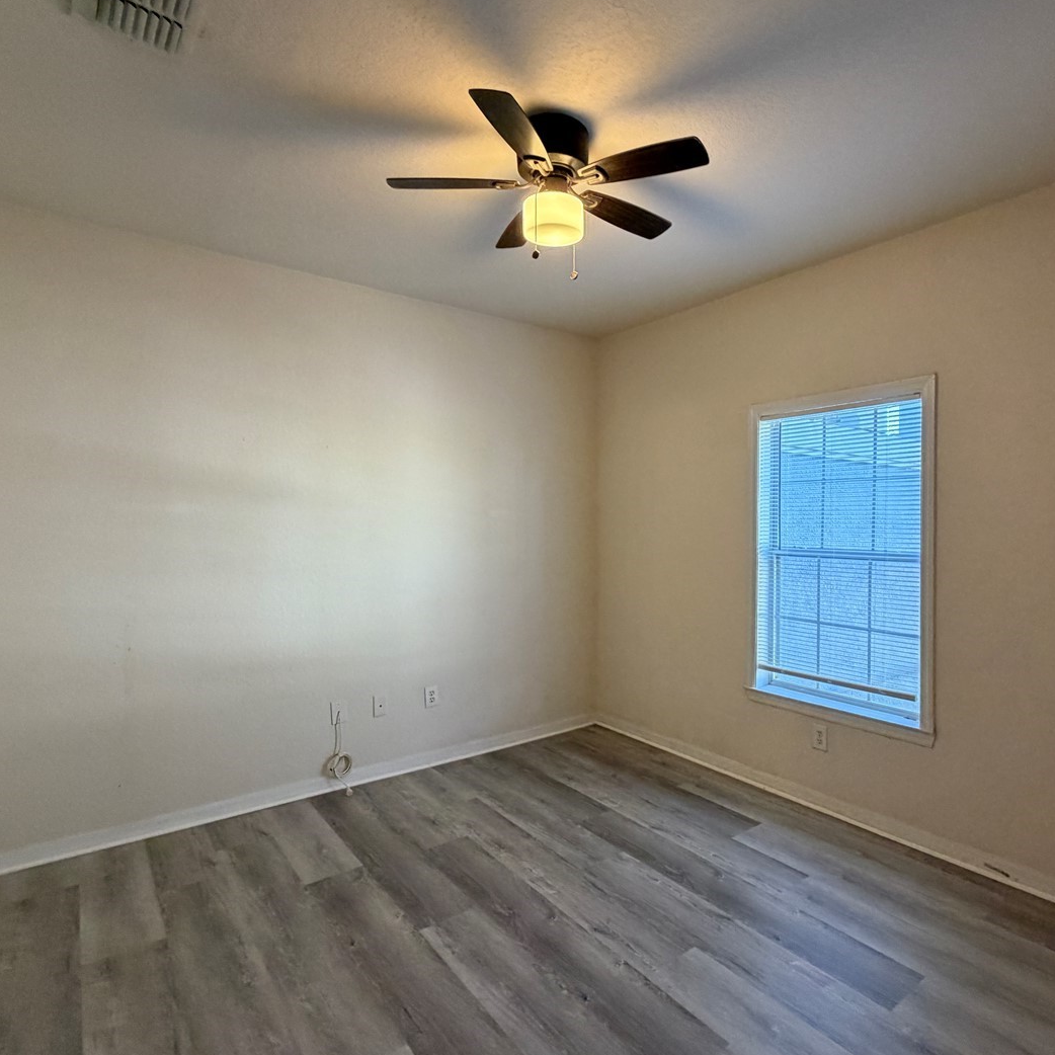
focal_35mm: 19
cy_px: 536
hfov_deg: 77.3
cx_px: 595
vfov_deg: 77.7
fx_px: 655
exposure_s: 1/60
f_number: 2.2
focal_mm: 2.22
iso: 320
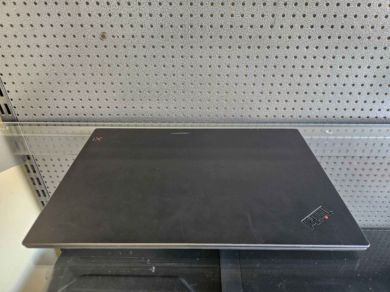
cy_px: 146
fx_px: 259
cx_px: 195
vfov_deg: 58.9
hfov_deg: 73.9
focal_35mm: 23
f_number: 1.8
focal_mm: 5.4
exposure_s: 1/100
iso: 800
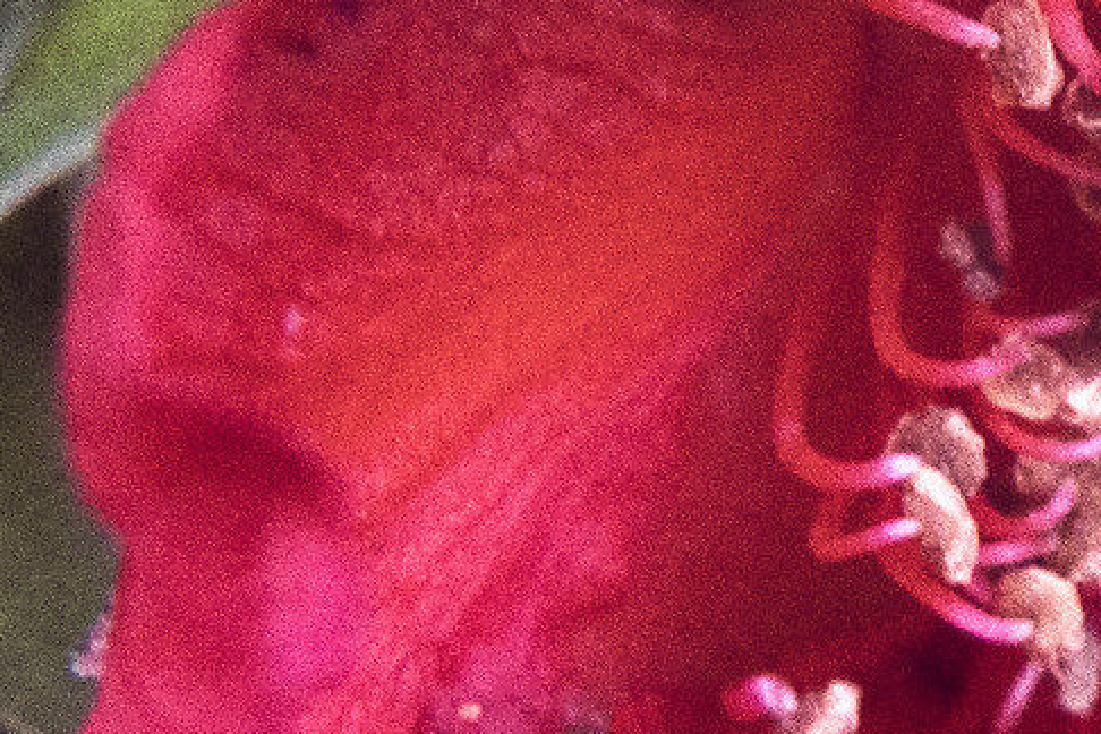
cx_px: 1531
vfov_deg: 3.4
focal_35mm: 405
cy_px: 404
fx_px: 12385
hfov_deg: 5.1
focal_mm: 55
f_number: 8
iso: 1000
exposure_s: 1/80
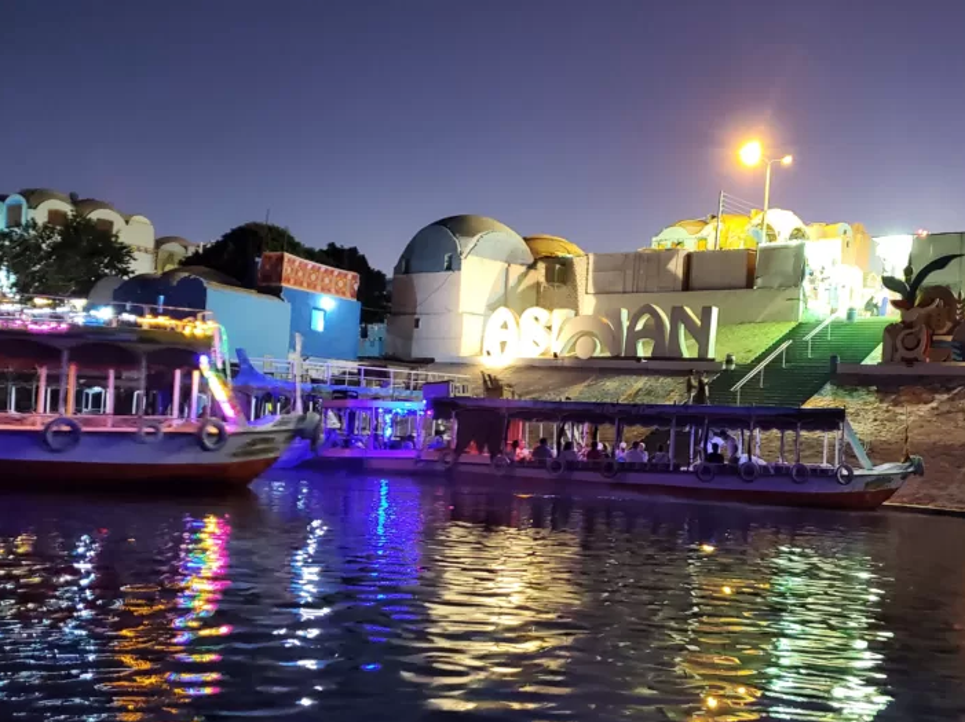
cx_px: 632
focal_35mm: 38
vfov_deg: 37.3
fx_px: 1059
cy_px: 473
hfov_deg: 48.3
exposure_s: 1/20
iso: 640
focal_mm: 4.3
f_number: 1.5
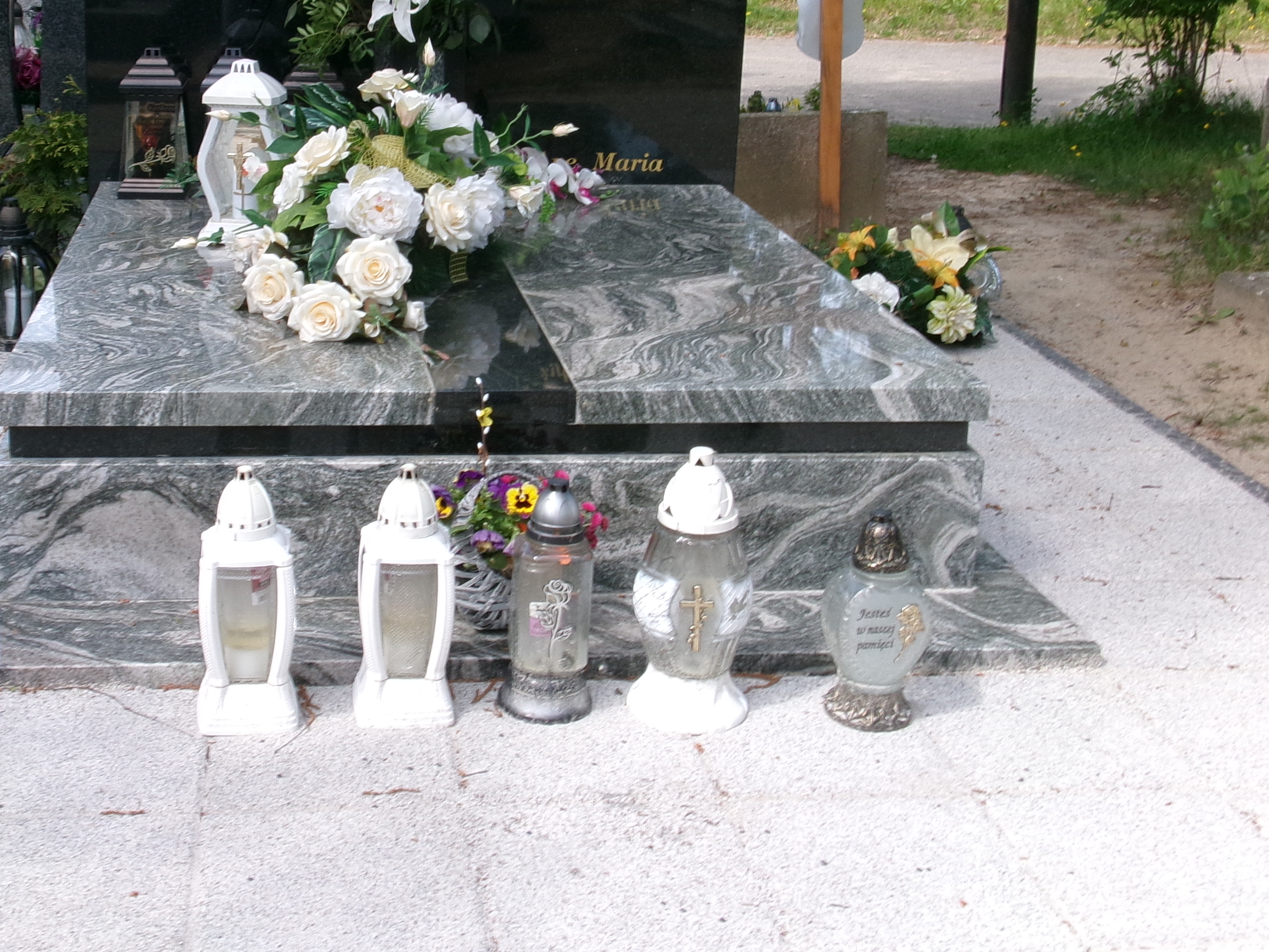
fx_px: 1686
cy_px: 278
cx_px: 441
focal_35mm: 46
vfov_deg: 31.1
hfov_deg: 40.8
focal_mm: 5.1
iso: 100
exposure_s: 1/34
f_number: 10.8
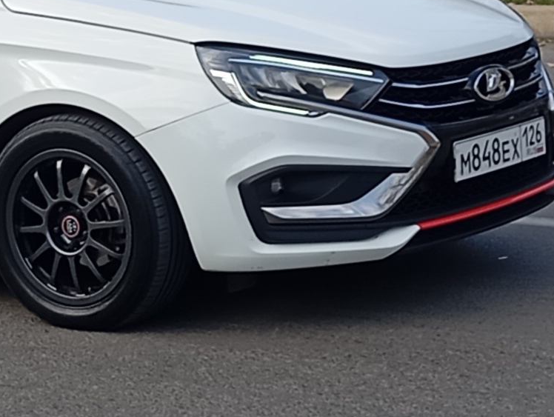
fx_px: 1058
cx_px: -38
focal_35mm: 66
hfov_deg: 27.2
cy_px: 11
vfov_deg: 21.6
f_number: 1.8
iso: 107
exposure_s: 1/292
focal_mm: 4.22
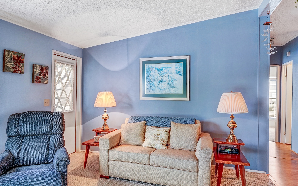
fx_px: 195
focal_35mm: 24
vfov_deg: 51.0
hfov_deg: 74.7
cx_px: 138
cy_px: 89
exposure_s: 1/20
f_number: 8
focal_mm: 18
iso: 400
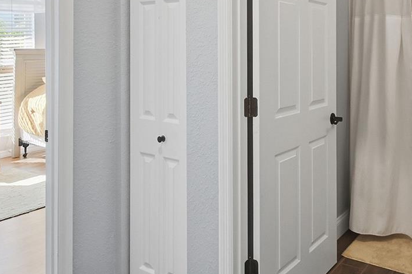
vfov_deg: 36.7
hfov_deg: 54.4
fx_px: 389
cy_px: 33
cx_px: 284
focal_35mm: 34
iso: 200
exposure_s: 1/250
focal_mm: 10
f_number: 8
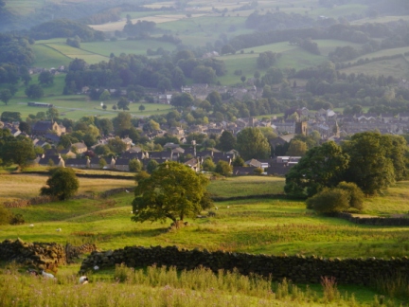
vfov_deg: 21.6
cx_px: 204
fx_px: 803
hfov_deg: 28.6
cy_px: 154
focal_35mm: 68
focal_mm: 34
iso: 320
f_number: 5.2
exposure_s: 1/80
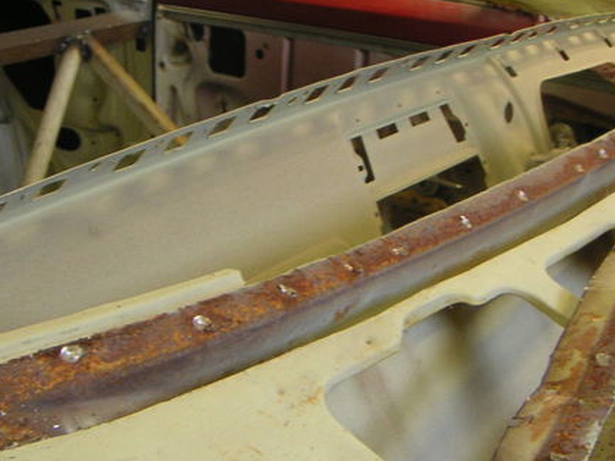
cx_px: 330
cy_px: 301
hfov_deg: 32.2
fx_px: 1066
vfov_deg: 24.3
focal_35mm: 60
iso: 100
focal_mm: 5.3
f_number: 2.9
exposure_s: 1/20
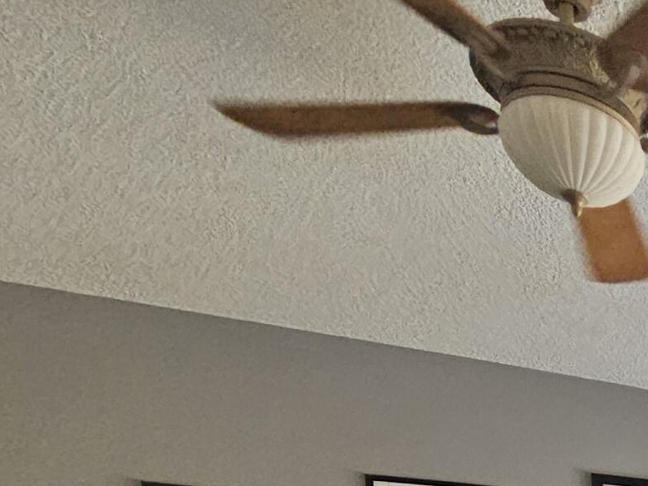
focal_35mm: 50
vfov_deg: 20.8
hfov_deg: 23.4
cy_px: 857
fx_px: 936
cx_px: 1118
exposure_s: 1/100
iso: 250
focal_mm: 2.2
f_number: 2.2
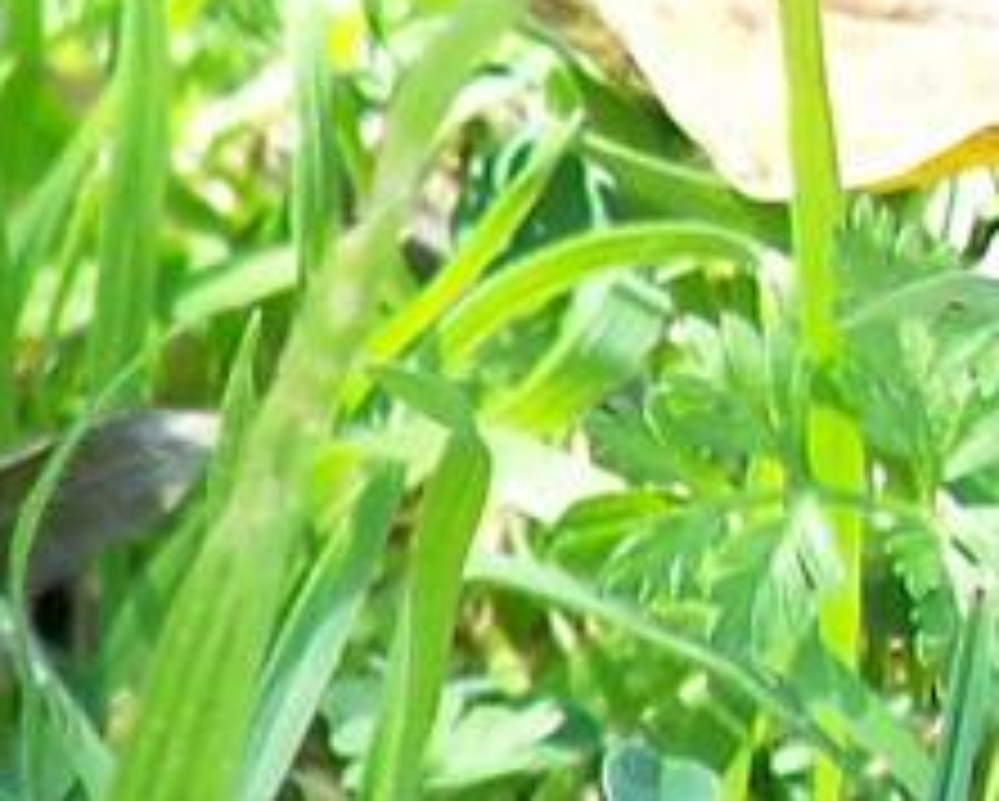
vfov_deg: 4.9
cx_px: -2493
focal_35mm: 316
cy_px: 878
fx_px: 9351
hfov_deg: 5.5
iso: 80
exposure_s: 1/76.6
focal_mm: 7.6
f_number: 3
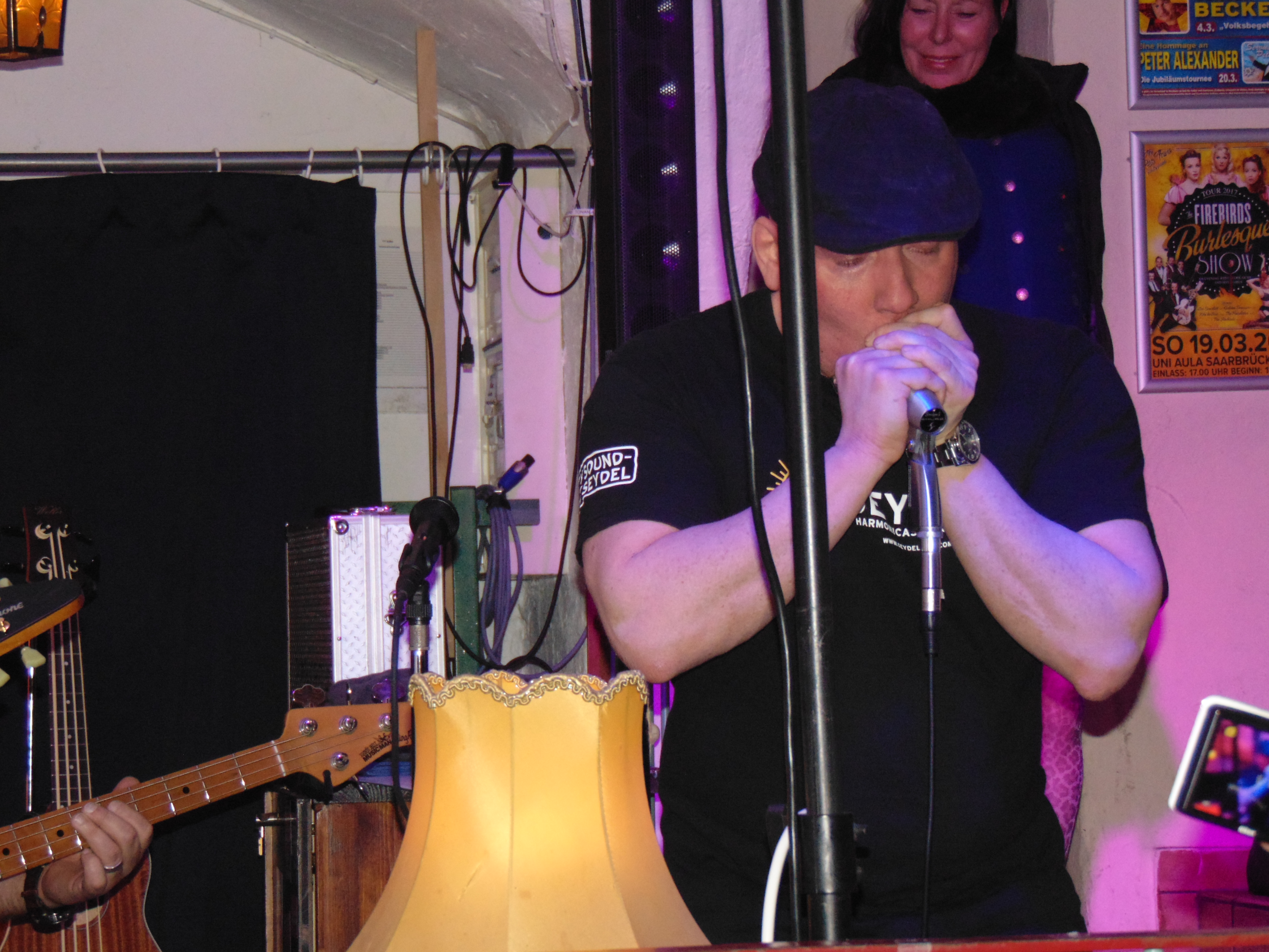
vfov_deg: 13.7
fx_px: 3959
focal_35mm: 108
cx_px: 634
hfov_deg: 18.2
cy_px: 476
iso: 320
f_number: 3.9
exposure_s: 1/60
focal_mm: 19.4
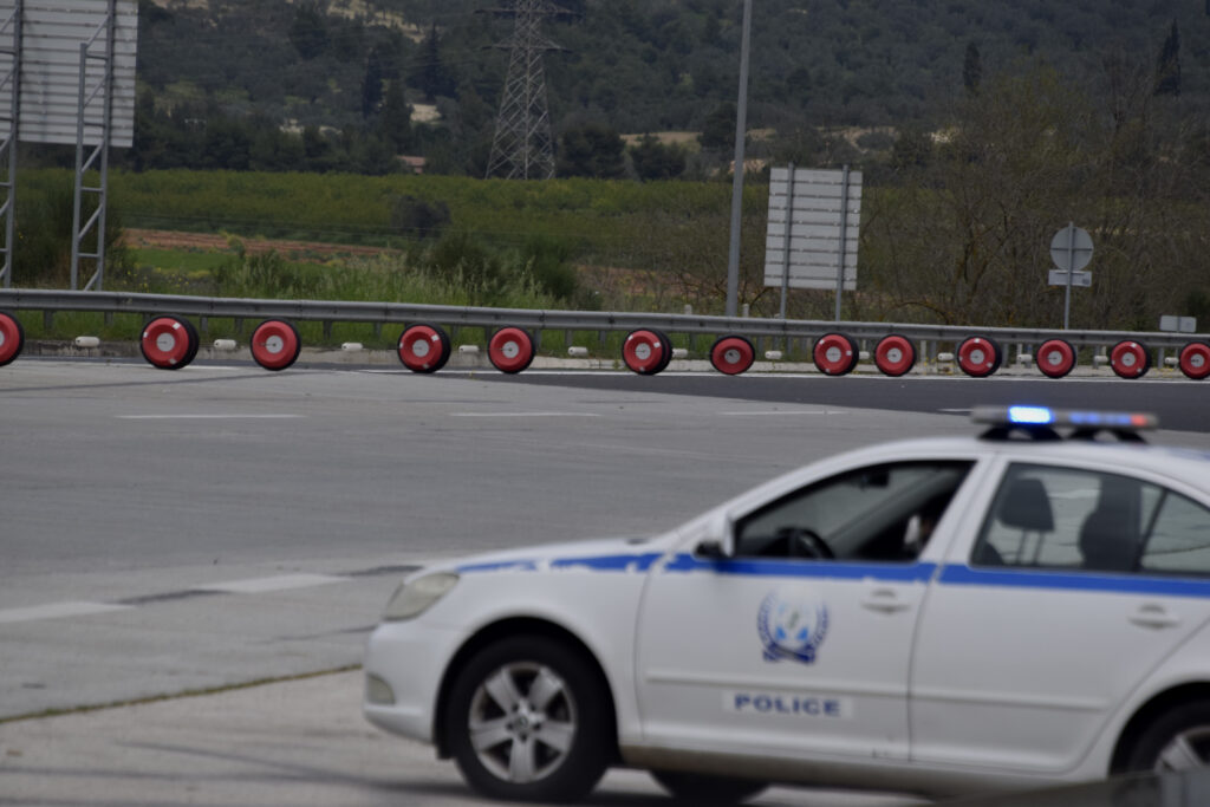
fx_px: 11597
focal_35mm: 345
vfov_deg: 4.0
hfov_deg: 6.0
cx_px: 605
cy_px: 404
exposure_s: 1/3200
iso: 500
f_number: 7.1
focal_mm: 230
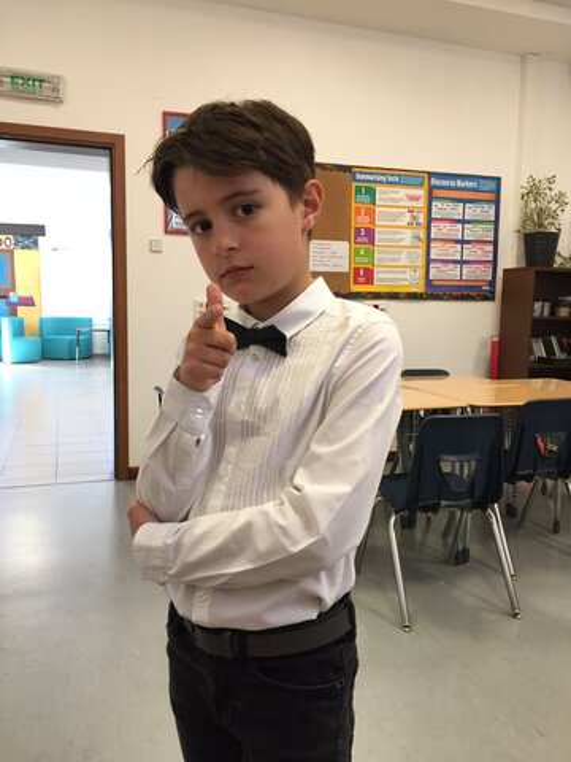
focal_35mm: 29
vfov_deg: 61.7
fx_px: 638
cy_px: 381
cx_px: 286
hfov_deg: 48.2
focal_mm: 4.15
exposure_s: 1/33
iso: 80
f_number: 2.2
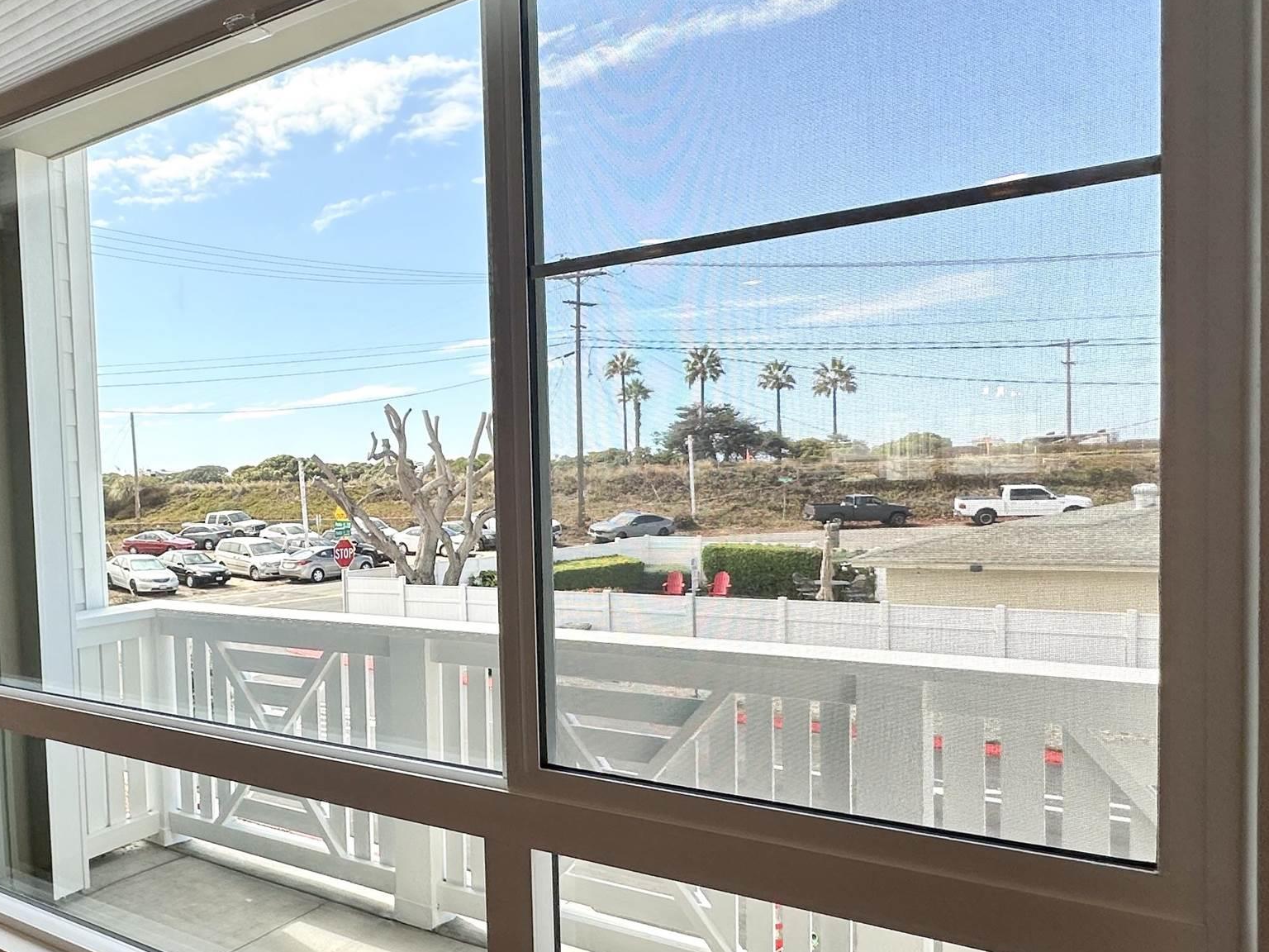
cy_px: 534
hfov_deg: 59.3
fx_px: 1026
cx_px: 284
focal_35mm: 28
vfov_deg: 49.6
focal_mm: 2.22
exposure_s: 1/875
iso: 40
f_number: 2.2
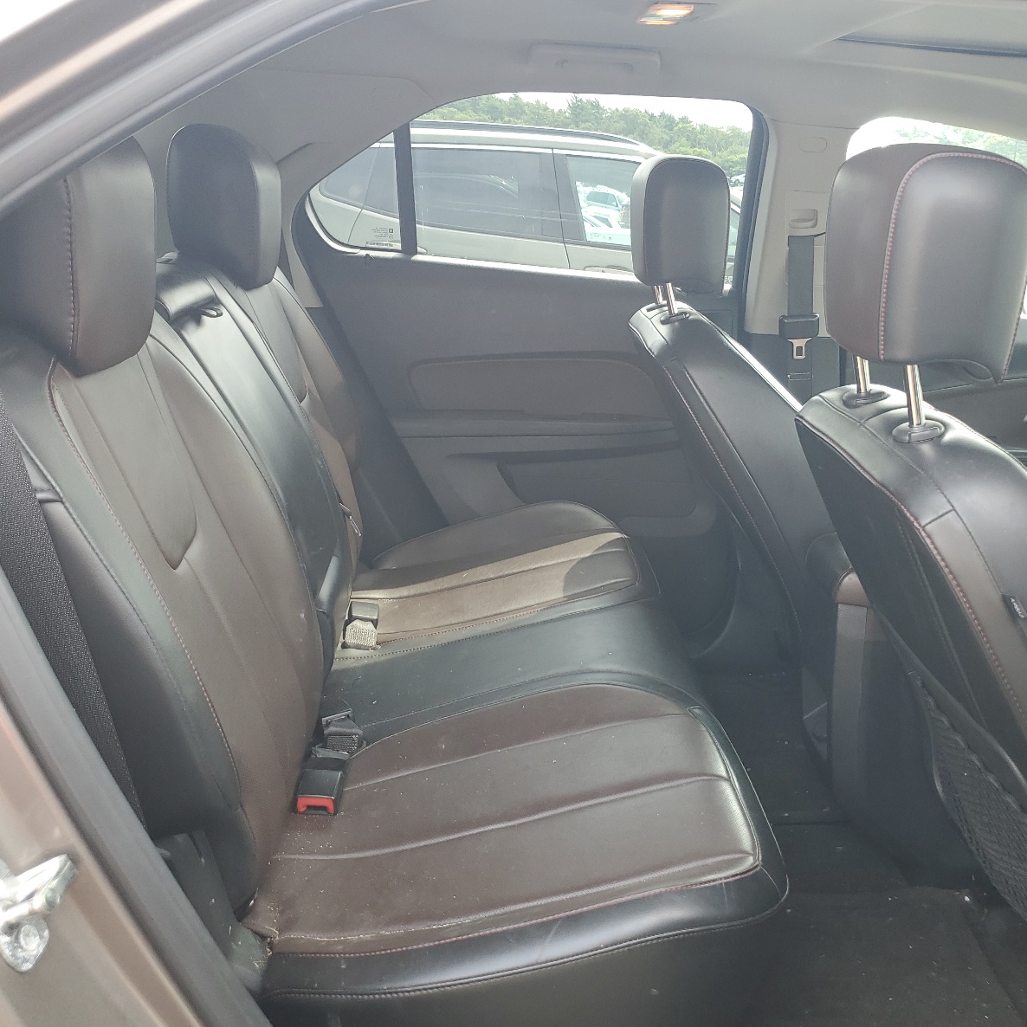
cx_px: 581
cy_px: 514
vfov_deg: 52.5
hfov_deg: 52.4
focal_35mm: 31
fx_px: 1041
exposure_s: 1/135
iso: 50
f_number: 1.5
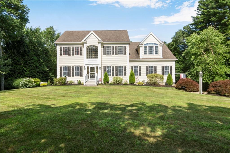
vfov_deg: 59.5
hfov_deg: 81.2
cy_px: 76
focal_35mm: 21
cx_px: 115
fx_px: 134
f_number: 11
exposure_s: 1/200
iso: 100
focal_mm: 14
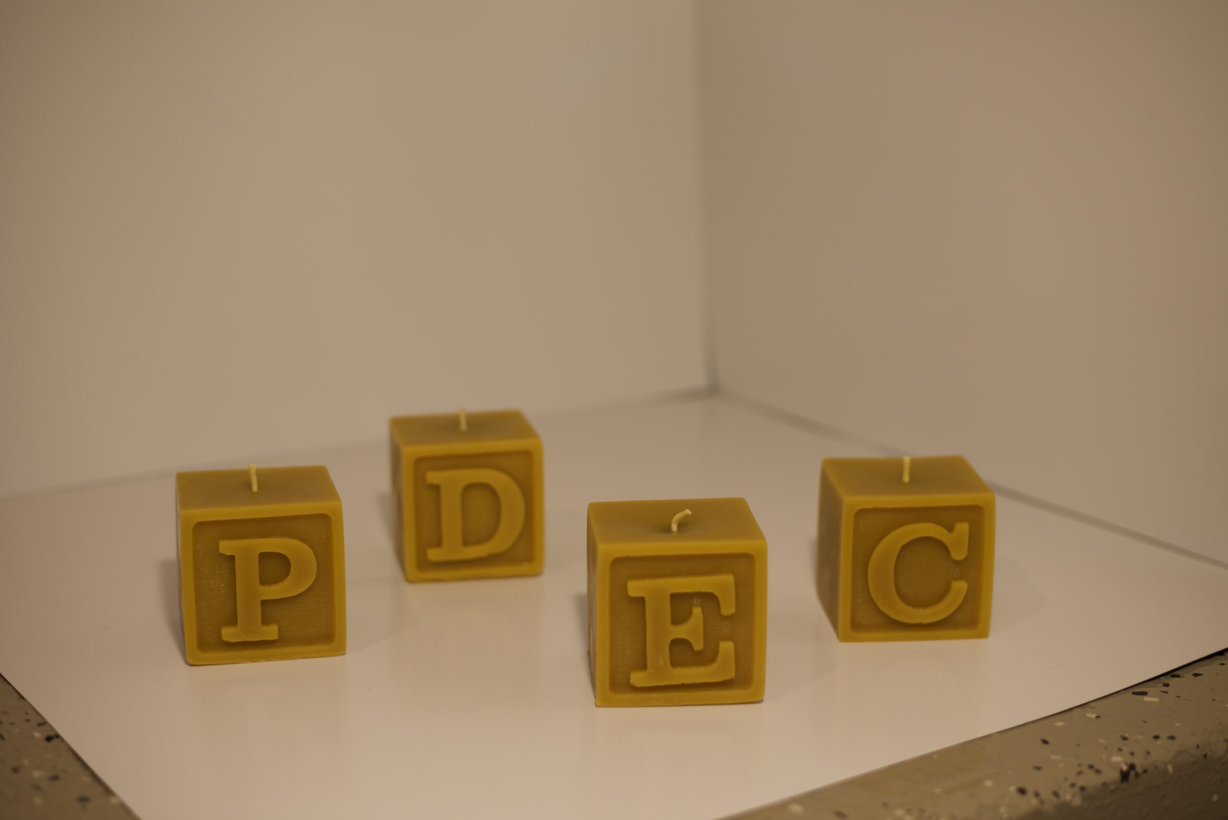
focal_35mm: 50
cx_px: 614
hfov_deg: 39.6
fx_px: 1706
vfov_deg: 27.0
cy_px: 410
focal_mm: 50
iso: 100
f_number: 2.5
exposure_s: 1/50
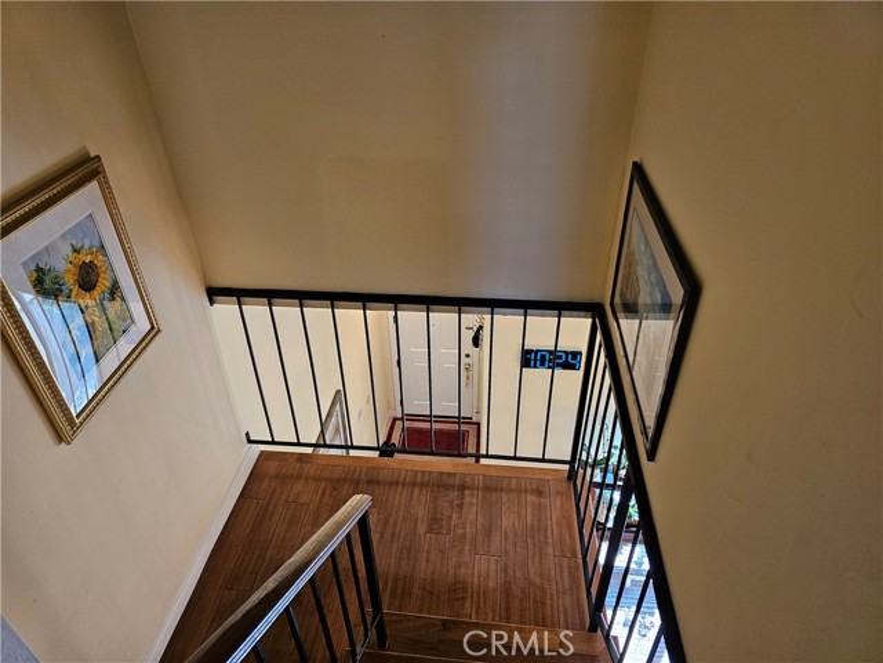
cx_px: 442
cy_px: 332
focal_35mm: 23
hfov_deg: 73.9
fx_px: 587
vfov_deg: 58.9
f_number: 1.7
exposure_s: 1/120
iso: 250
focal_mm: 6.3
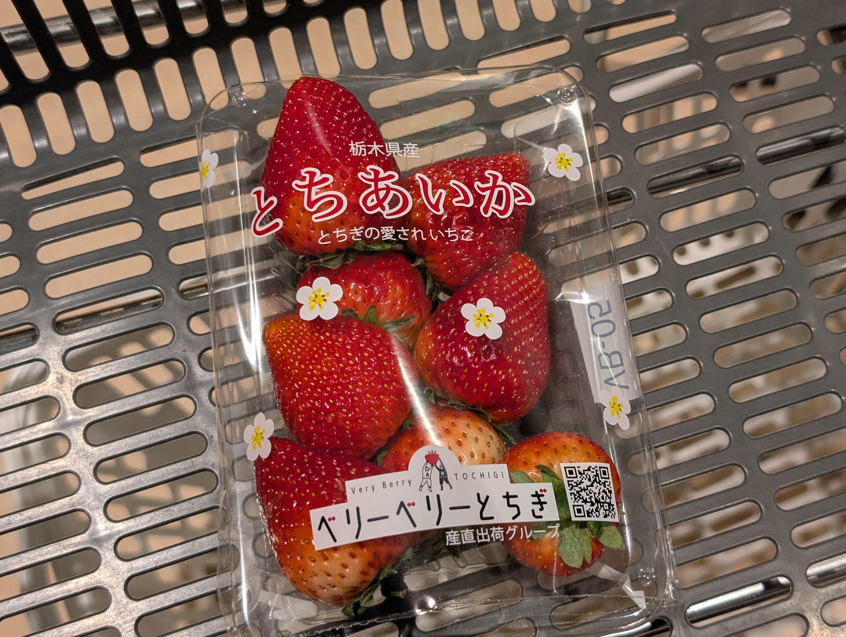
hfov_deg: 38.9
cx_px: 423
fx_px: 1199
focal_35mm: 49
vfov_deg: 29.7
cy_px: 318
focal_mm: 6.9
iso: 59
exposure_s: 1/108
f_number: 1.68
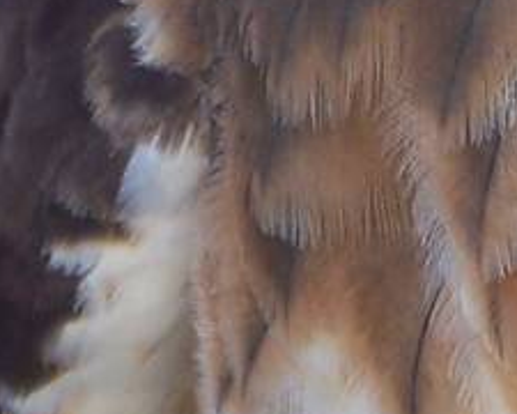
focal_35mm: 1361
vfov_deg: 1.1
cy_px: -453
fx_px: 20825
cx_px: 1043
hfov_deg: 1.4
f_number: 3.6
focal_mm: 31.6
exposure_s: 1/50
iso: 64
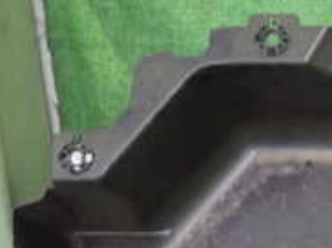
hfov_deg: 18.2
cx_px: 456
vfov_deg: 14.8
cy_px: 190
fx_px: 948
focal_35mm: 99
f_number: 2.3
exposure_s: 1/30
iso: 800
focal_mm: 5.4
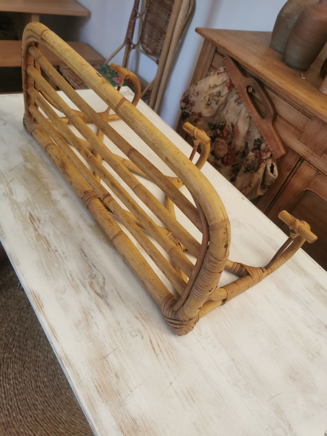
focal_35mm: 27
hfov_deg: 51.4
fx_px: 340
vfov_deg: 65.3
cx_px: 164
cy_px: 218
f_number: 1.8
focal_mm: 5.58
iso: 250
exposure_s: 1/33.3
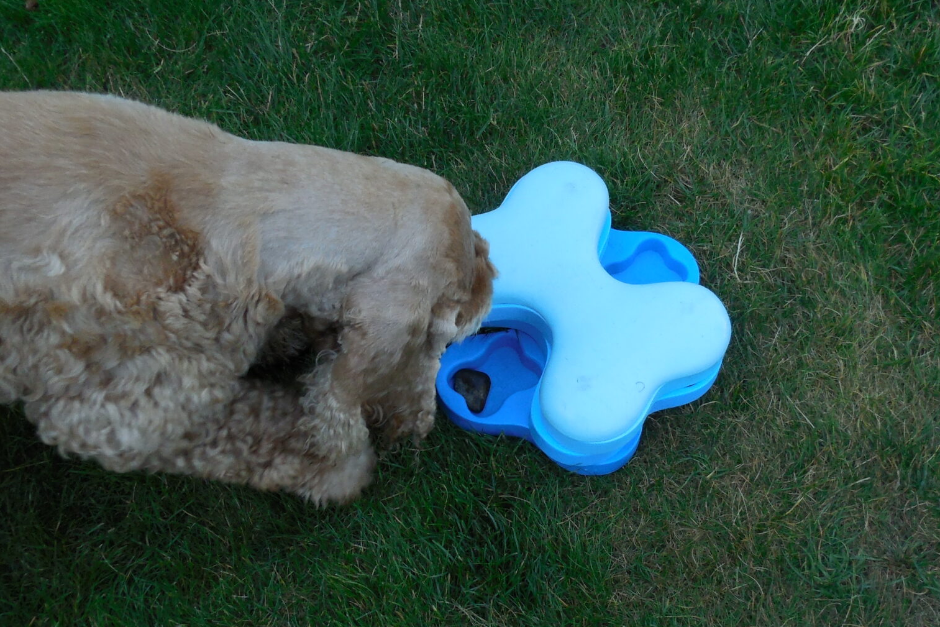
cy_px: 343
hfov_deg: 44.5
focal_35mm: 44
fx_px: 1149
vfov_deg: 30.5
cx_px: 506
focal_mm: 4.5
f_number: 3.1
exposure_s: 1/250
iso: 220
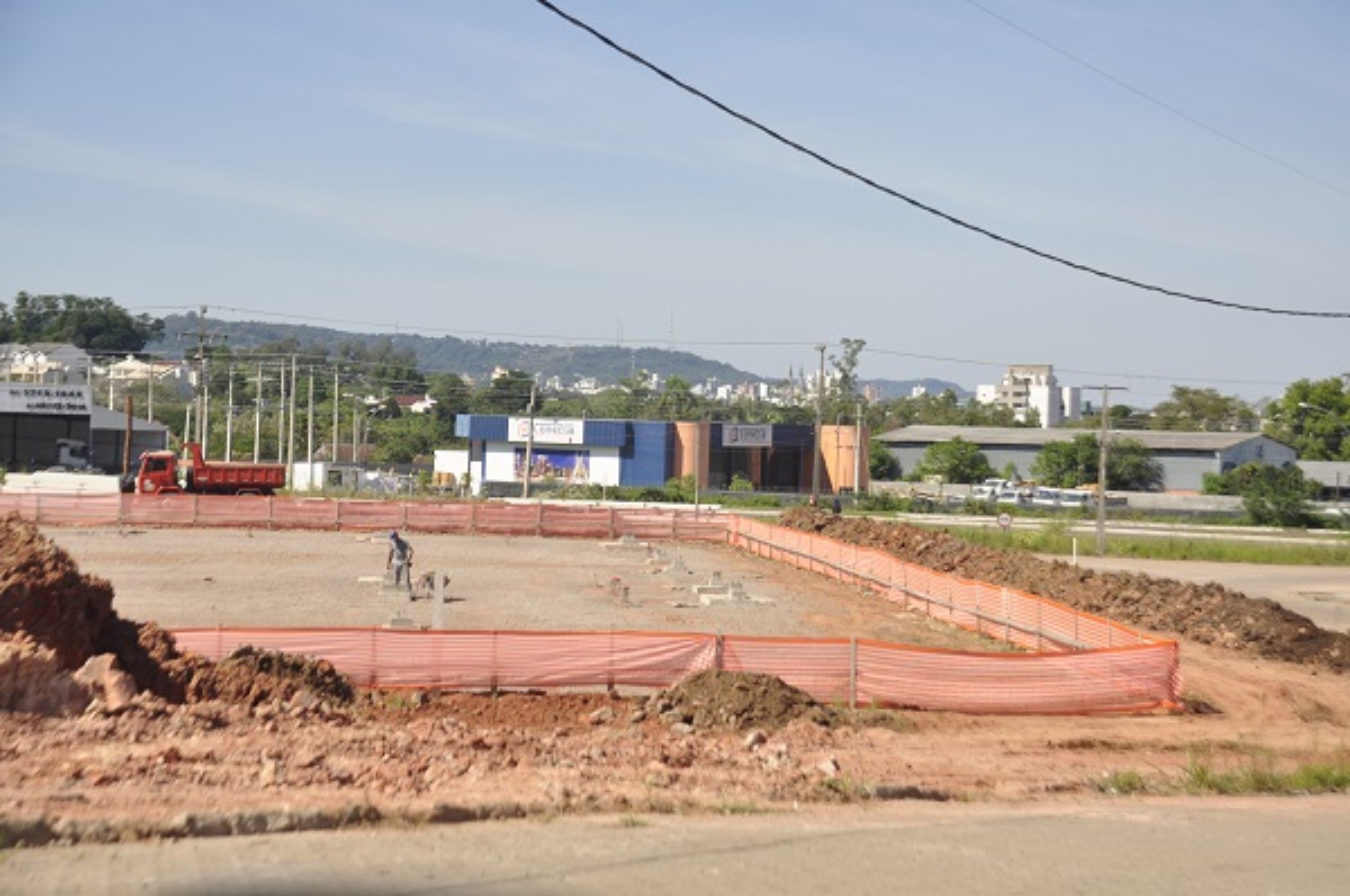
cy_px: 448
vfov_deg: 22.5
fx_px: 2246
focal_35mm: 60
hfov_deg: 33.4
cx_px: 675
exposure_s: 1/1000
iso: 200
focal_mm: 40
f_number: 4.5
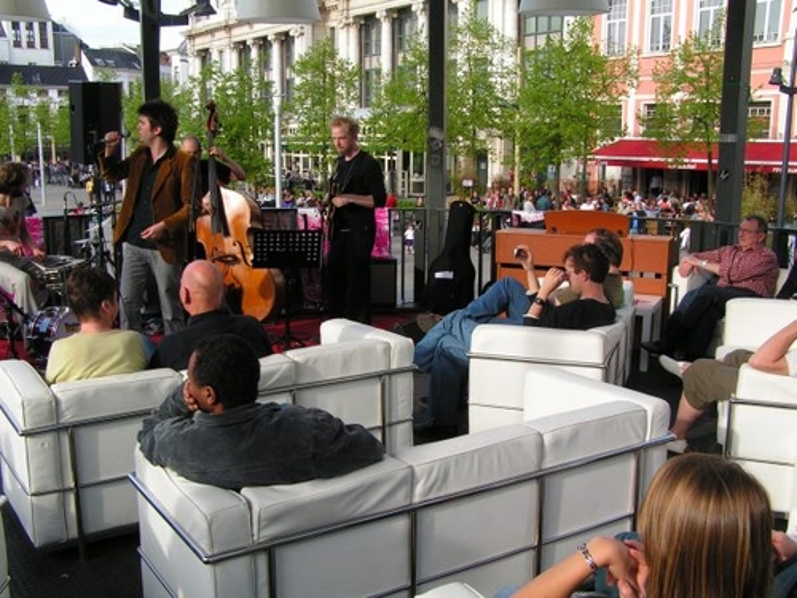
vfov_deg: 37.7
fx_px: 875
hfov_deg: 49.0
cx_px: 398
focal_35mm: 38
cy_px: 299
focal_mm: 6.3
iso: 50
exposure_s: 1/100
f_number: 5.6
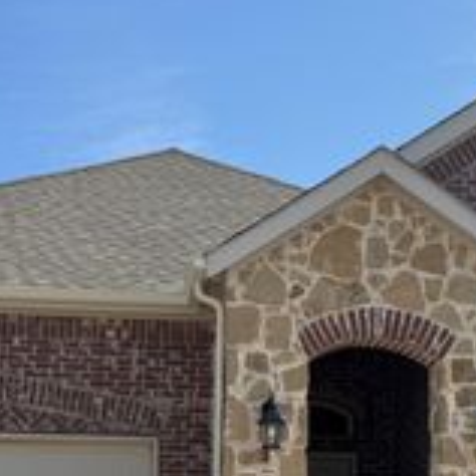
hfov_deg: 25.7
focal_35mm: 67
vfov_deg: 24.3
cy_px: 499
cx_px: 214
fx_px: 1042
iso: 80
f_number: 1.78
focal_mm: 6.76
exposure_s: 1/4608
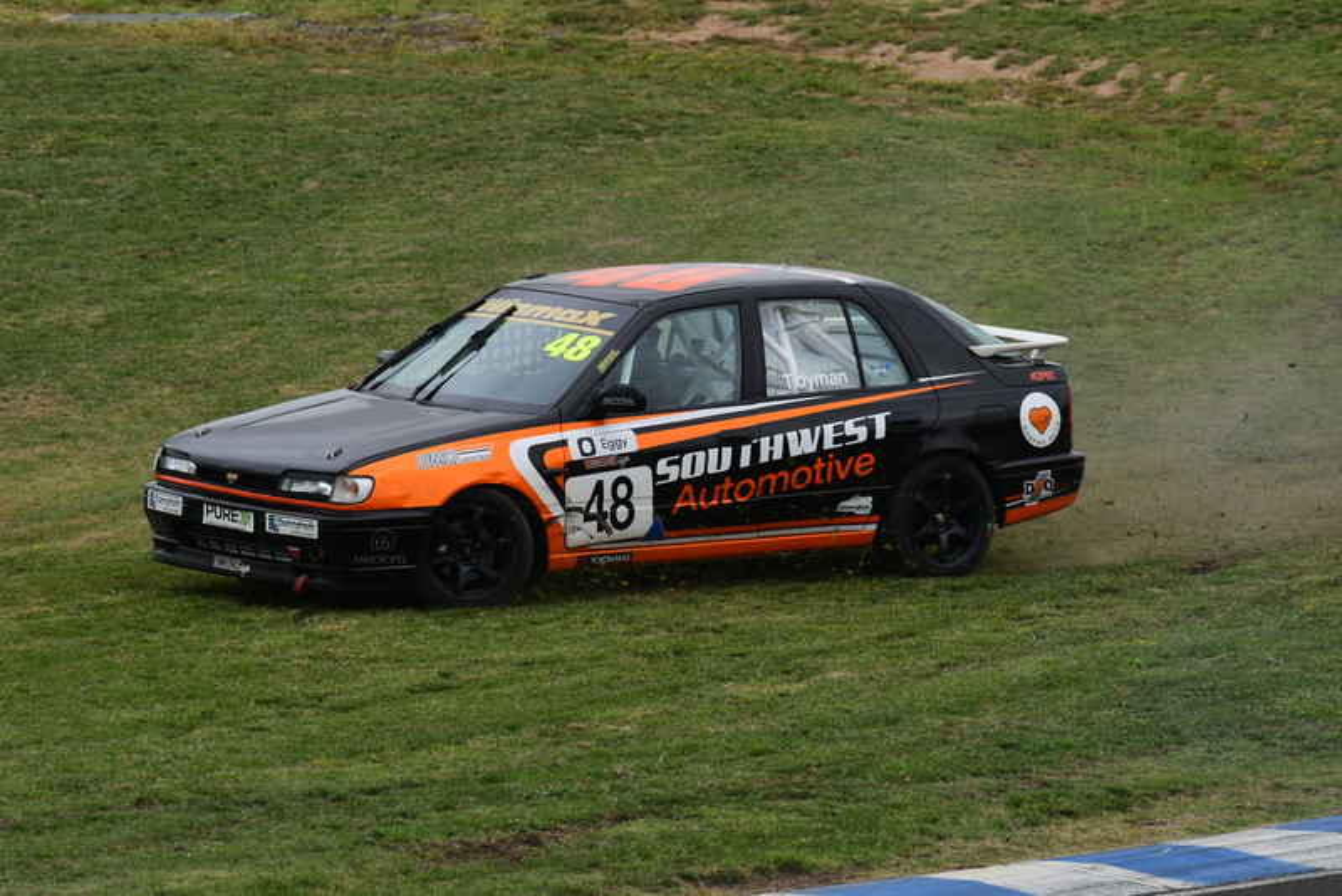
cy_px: 448
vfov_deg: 2.0
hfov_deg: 3.0
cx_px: 671
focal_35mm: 690
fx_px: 25730
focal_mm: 460
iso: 500
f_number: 11
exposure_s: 1/640
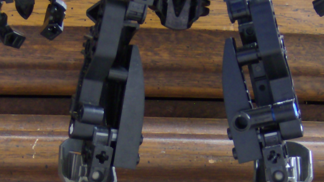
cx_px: 148
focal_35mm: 79
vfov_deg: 15.1
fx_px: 679
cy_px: 169
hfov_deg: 26.8
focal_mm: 6
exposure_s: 1/1.35
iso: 200
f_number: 2.8
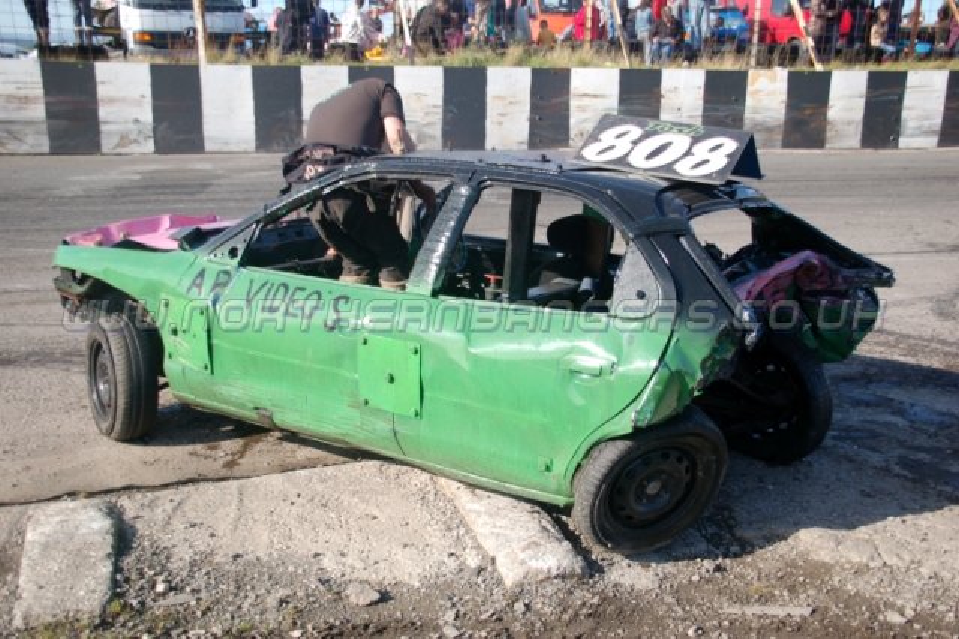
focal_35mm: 39
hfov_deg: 49.6
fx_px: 1038
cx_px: 480
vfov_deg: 34.2
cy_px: 320
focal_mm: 26
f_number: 4.2
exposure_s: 1/640
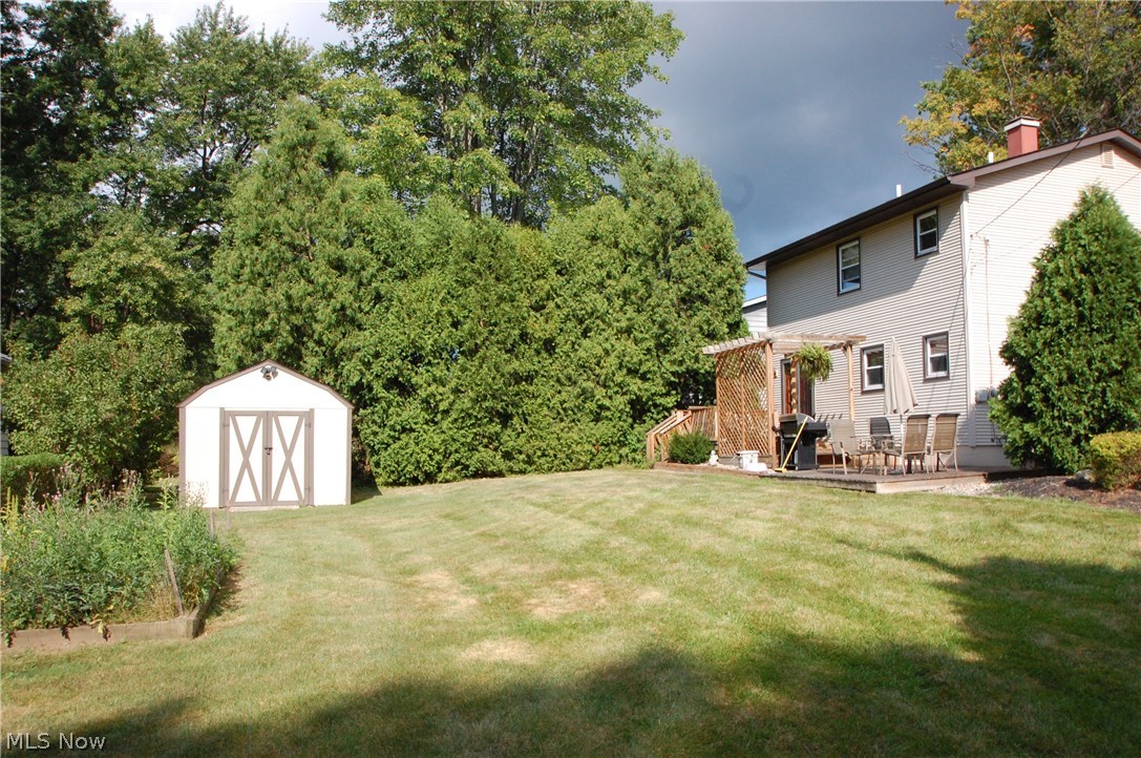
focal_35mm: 27
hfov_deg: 67.4
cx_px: 570
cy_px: 379
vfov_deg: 47.8
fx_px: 855
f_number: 13
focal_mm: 18
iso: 800
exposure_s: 1/640
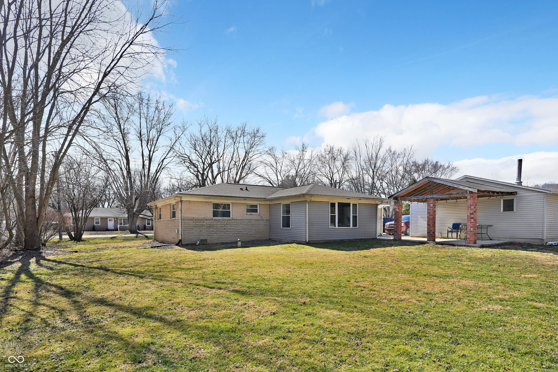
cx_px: 279
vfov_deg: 64.6
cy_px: 186
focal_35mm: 19
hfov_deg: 86.9
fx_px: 294
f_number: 8
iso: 100
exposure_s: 1/320
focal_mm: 19
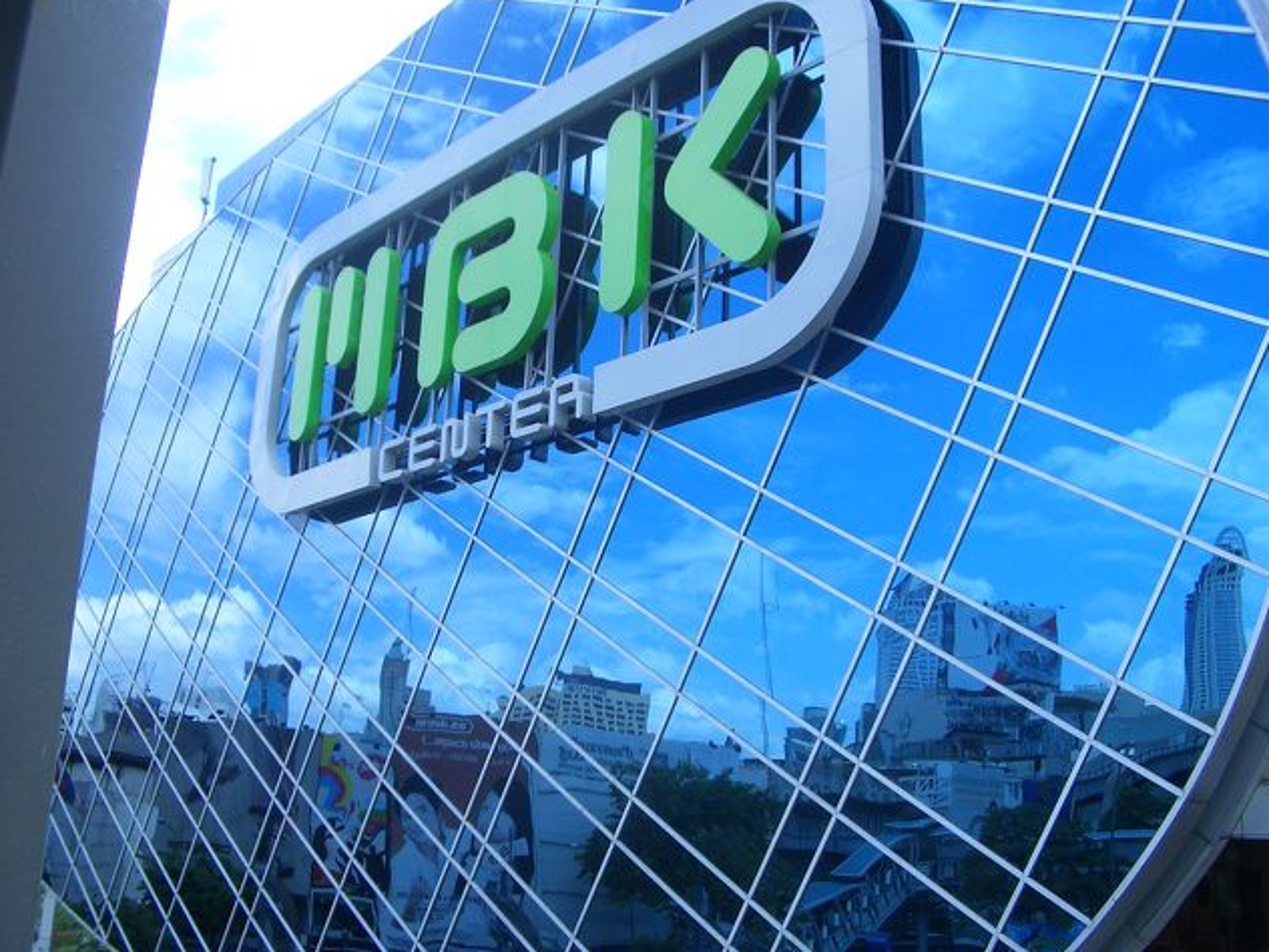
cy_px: 465
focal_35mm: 36
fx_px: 1320
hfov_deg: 51.4
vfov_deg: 39.7
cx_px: 649
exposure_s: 1/160
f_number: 4.3
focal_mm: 5.8
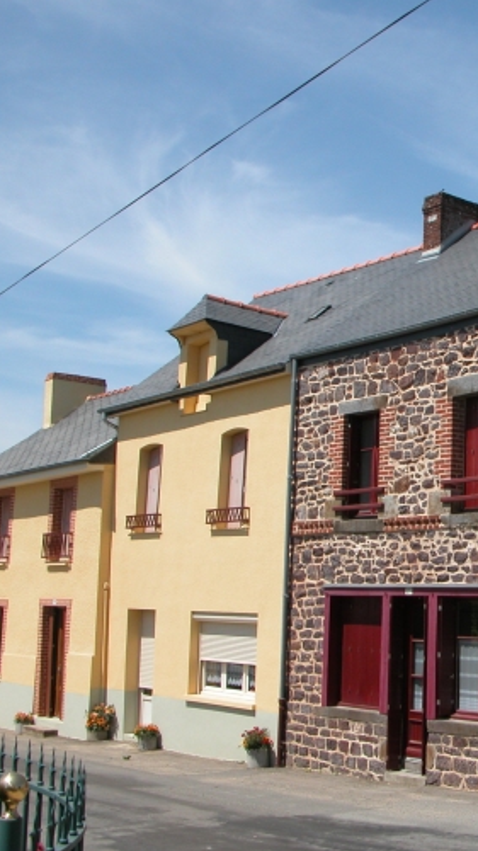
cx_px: 524
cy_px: 434
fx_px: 1172
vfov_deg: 39.9
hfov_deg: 21.8
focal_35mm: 52
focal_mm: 8.9
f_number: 7.1
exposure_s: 1/328
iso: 100
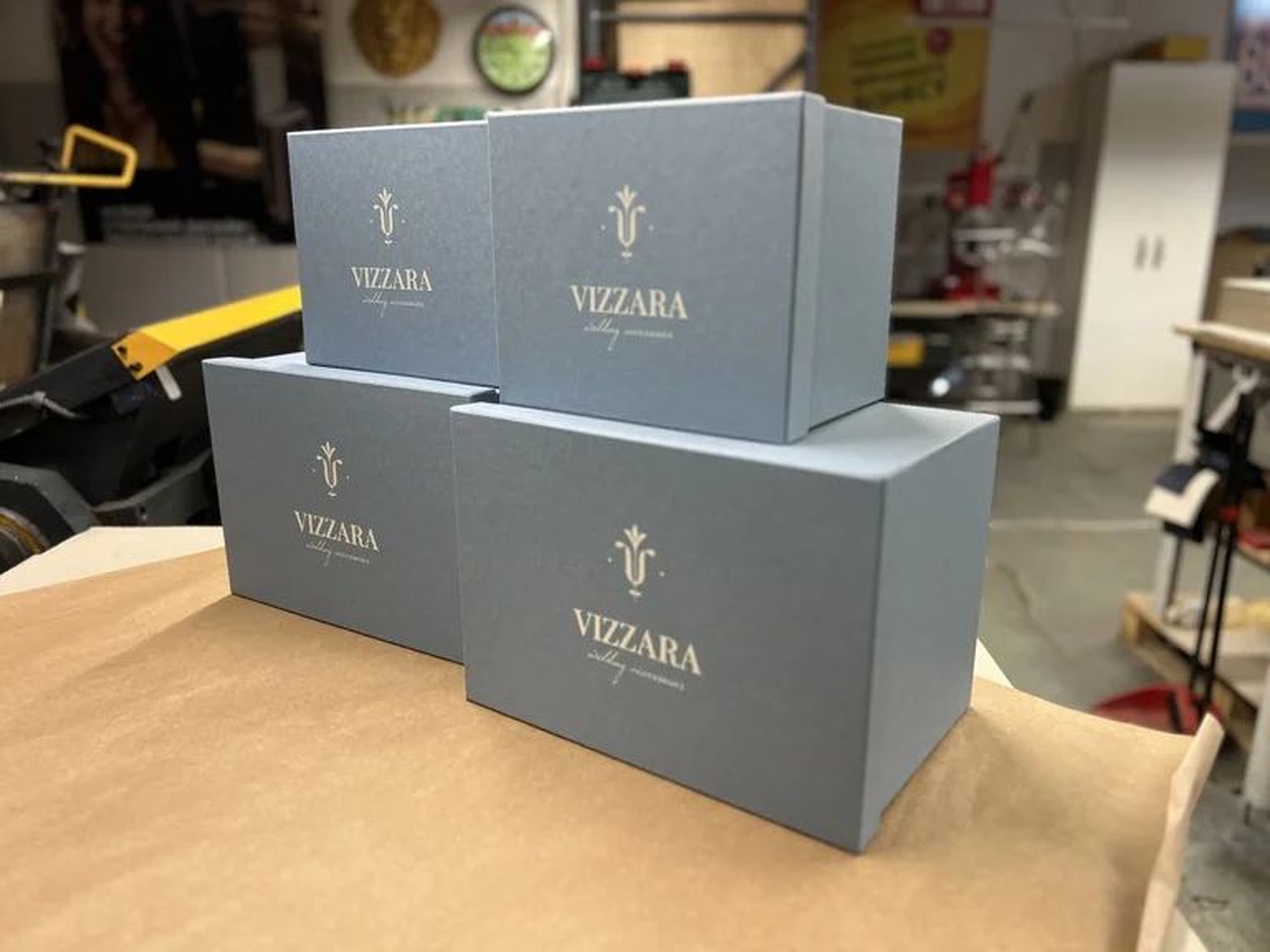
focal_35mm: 26
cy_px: 476
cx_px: 635
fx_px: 954
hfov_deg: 67.3
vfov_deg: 53.1
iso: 125
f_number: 1.5
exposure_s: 1/50
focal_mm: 5.7
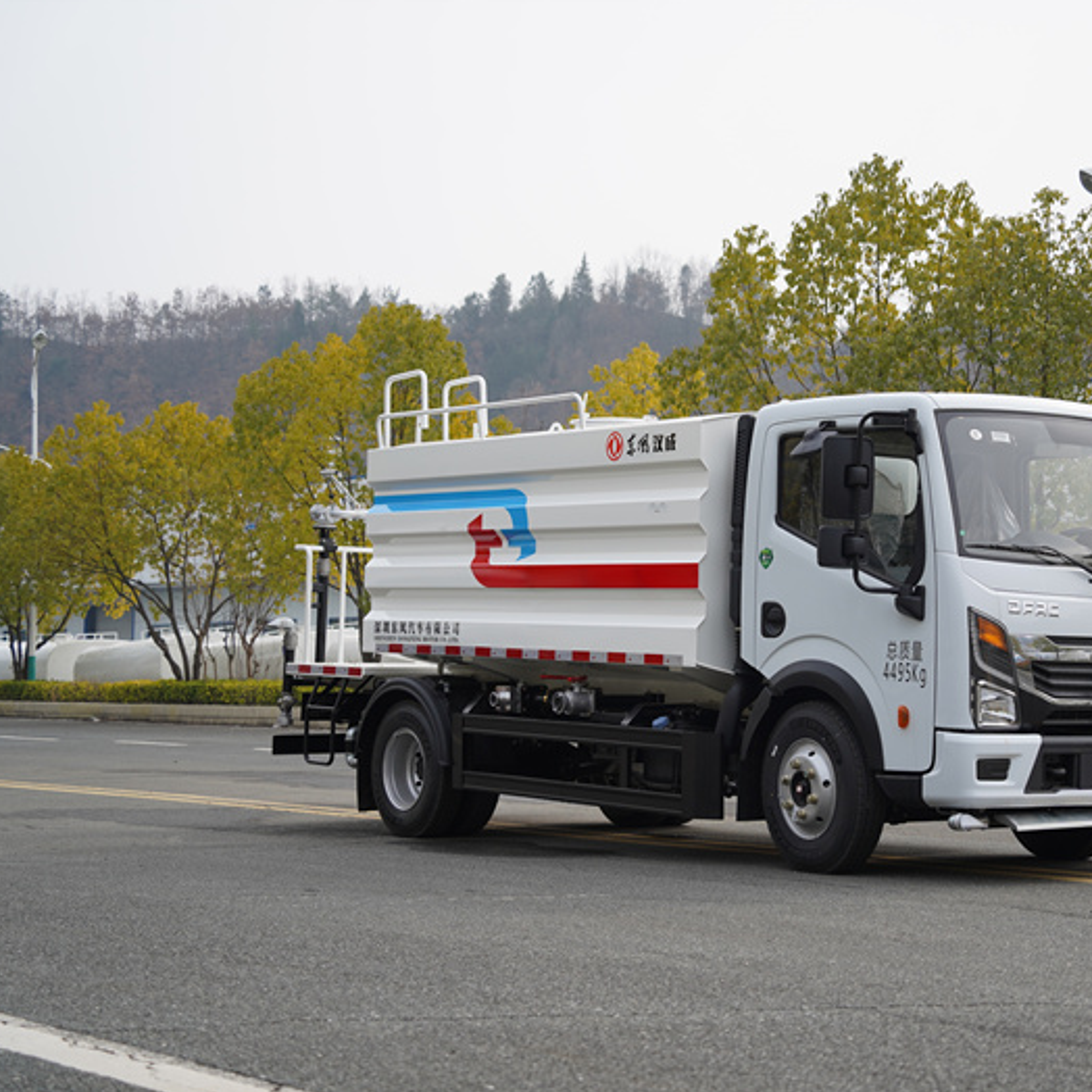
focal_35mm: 61
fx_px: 2177
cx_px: 721
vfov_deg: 28.2
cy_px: 543
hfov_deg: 28.0
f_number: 3.5
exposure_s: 1/640
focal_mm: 47
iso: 100
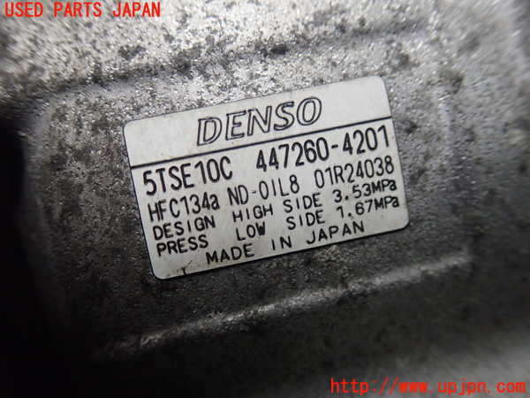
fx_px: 459
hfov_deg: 60.0
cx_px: 265
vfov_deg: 46.8
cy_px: 199
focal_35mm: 30
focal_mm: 5.5
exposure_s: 1/125
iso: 500
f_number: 2.3
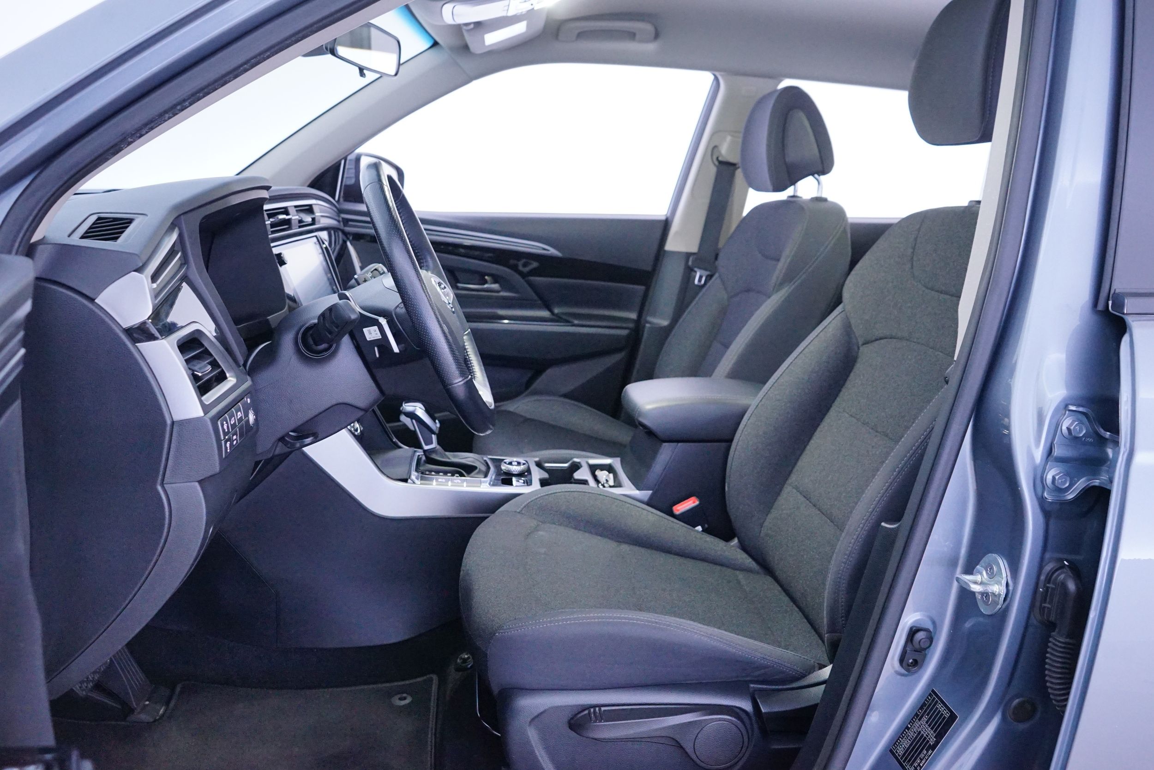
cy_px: 385
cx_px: 577
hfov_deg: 65.5
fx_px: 898
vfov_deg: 46.4
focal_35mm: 28
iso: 3200
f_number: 5.6
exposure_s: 1/15
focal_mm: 28
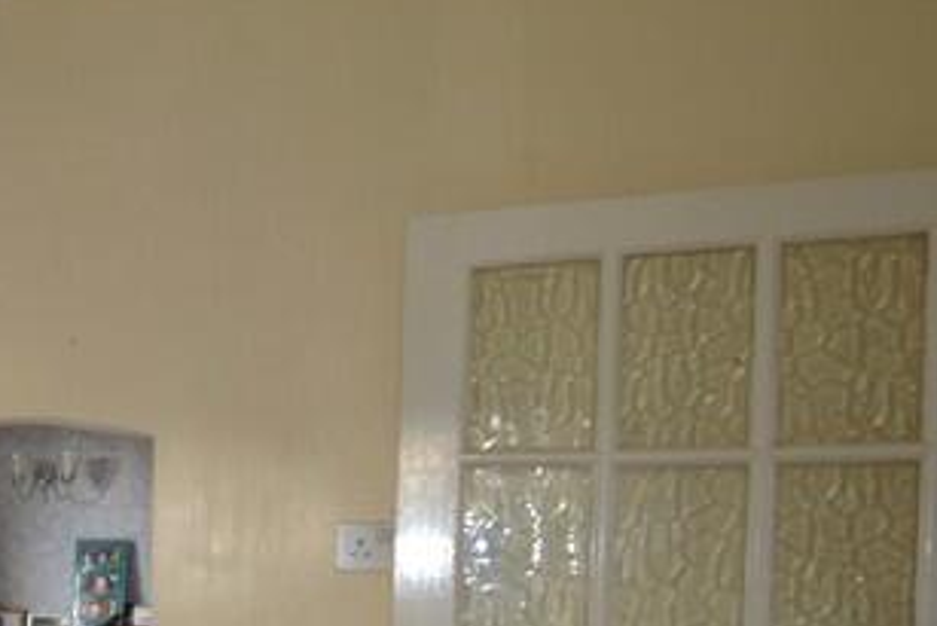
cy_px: 570
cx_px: -476
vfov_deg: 26.1
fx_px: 1302
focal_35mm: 50
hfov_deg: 27.3
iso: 400
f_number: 4
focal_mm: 10
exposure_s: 1/80
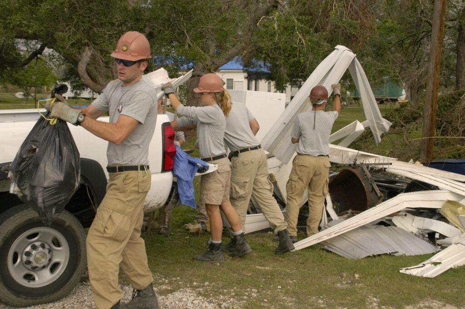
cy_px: 154
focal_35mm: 48
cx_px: 232
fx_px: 619
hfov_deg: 41.1
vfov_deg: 28.0
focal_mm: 32
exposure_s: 1/500
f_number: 11
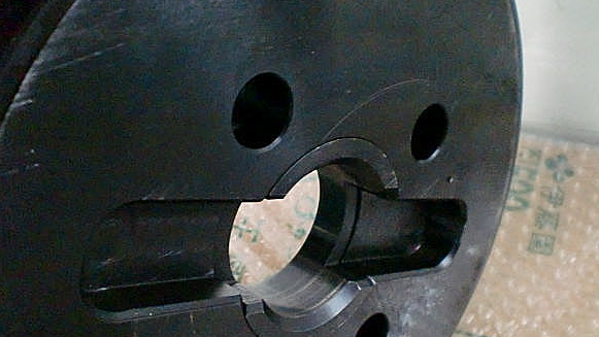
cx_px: 296
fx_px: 667
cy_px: 225
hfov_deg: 48.3
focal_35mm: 42
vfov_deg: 28.2
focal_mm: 6.3
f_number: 3.1
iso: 1250
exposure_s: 1/60
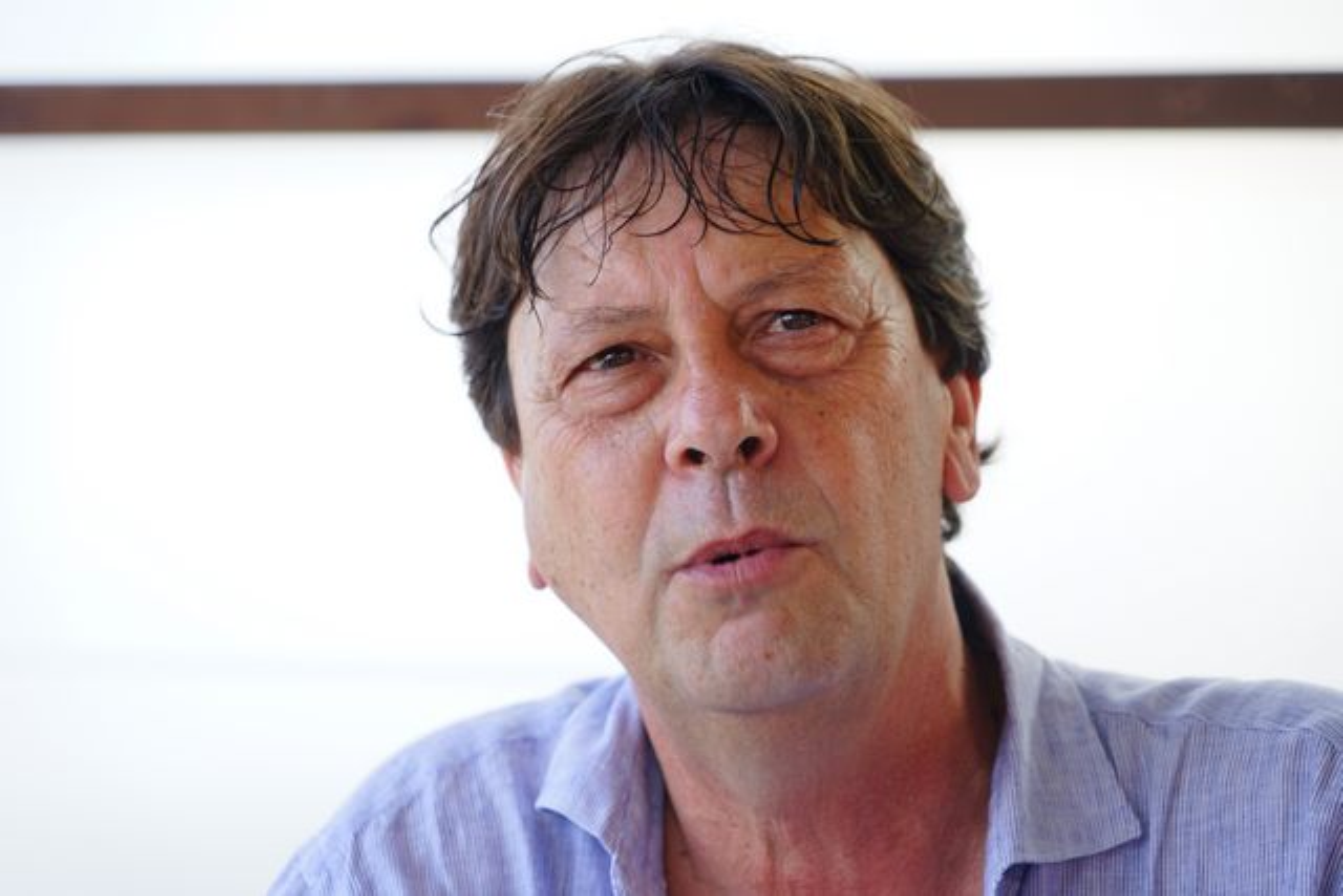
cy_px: 448
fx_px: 5671
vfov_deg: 9.0
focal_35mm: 152
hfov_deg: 13.5
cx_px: 672
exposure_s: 1/60
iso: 160
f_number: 6.3
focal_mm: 152
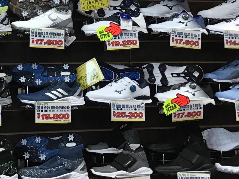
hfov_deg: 21.1
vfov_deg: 15.6
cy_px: -23
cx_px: 58
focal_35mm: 92
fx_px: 635
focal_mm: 3.3
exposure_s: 1/30
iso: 32
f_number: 2.4
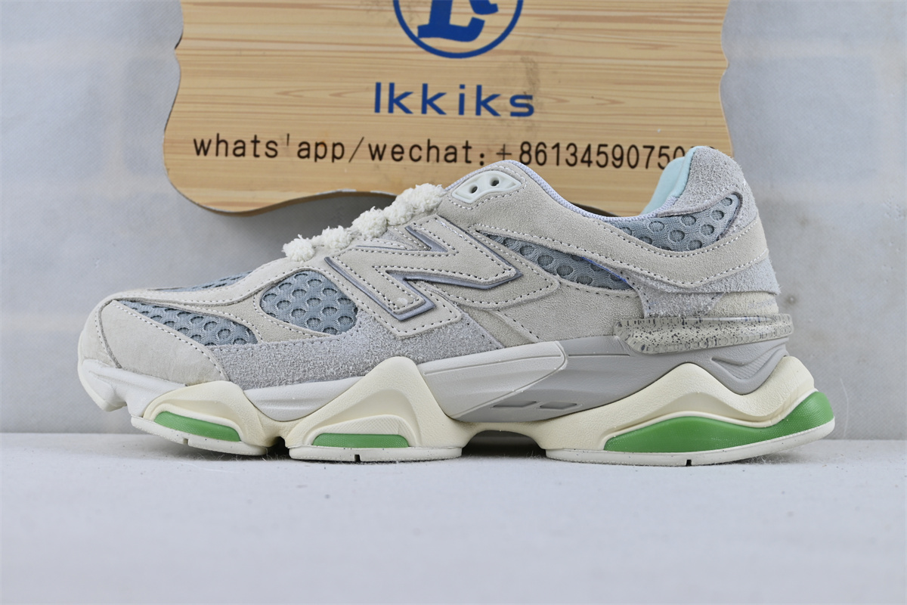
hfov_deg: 43.0
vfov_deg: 29.4
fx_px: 1153
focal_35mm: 46
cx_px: 454
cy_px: 302
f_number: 4.8
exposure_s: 1/60
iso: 100
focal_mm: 30.5
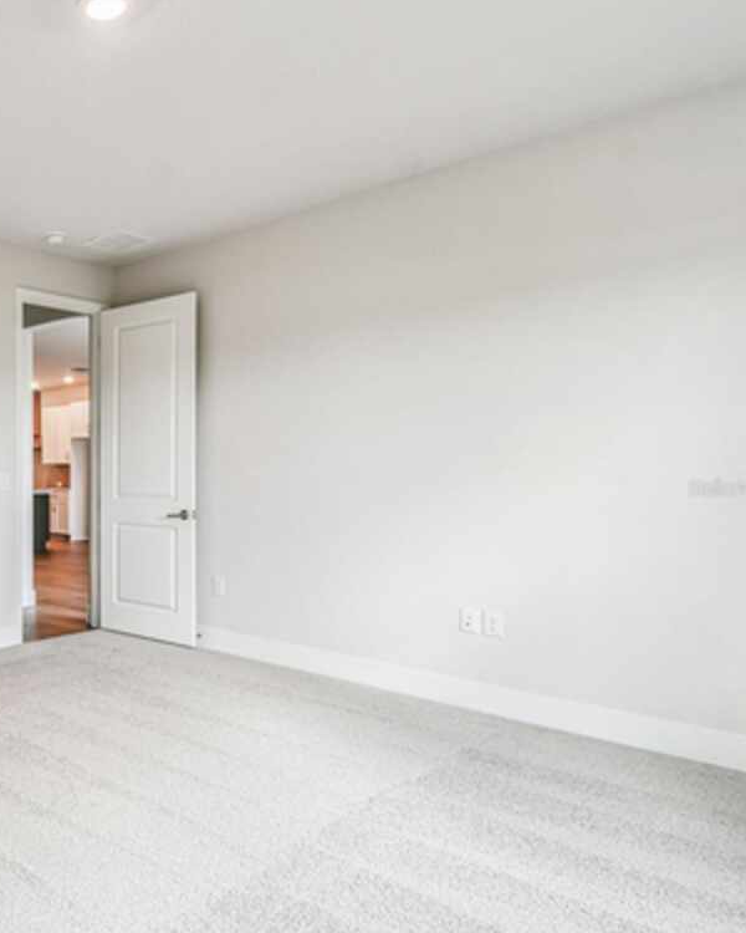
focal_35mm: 24
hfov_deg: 47.5
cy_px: 488
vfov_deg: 70.2
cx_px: -19
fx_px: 662
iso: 100
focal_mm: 10
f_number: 7.1
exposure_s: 1/15
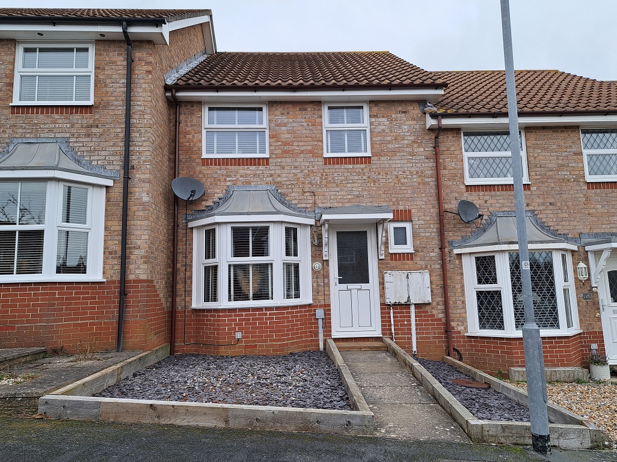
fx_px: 428
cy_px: 231
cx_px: 308
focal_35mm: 24
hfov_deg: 71.6
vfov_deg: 56.8
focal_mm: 5.23
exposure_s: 1/116
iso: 50
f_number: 1.8
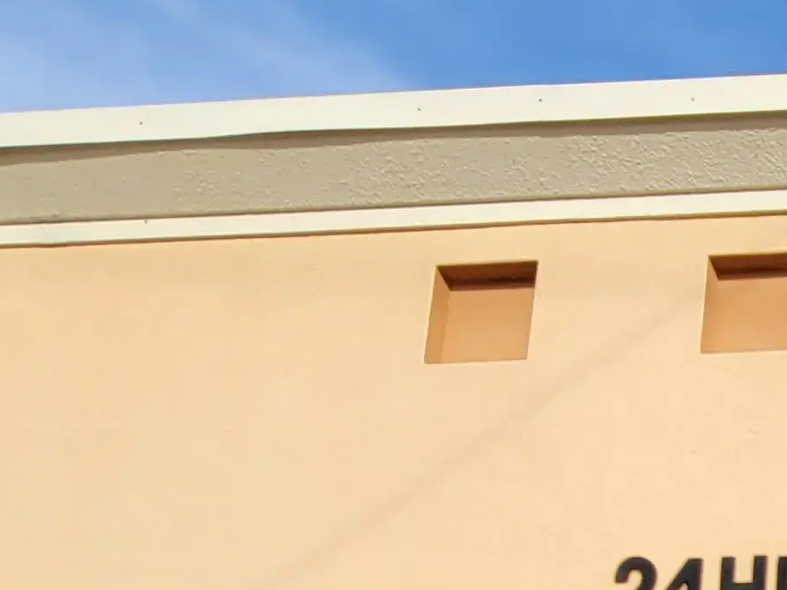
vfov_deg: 21.1
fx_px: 1318
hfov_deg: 24.9
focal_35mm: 58
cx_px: 1202
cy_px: 895
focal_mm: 2.2
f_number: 2.2
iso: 64
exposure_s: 1/1440
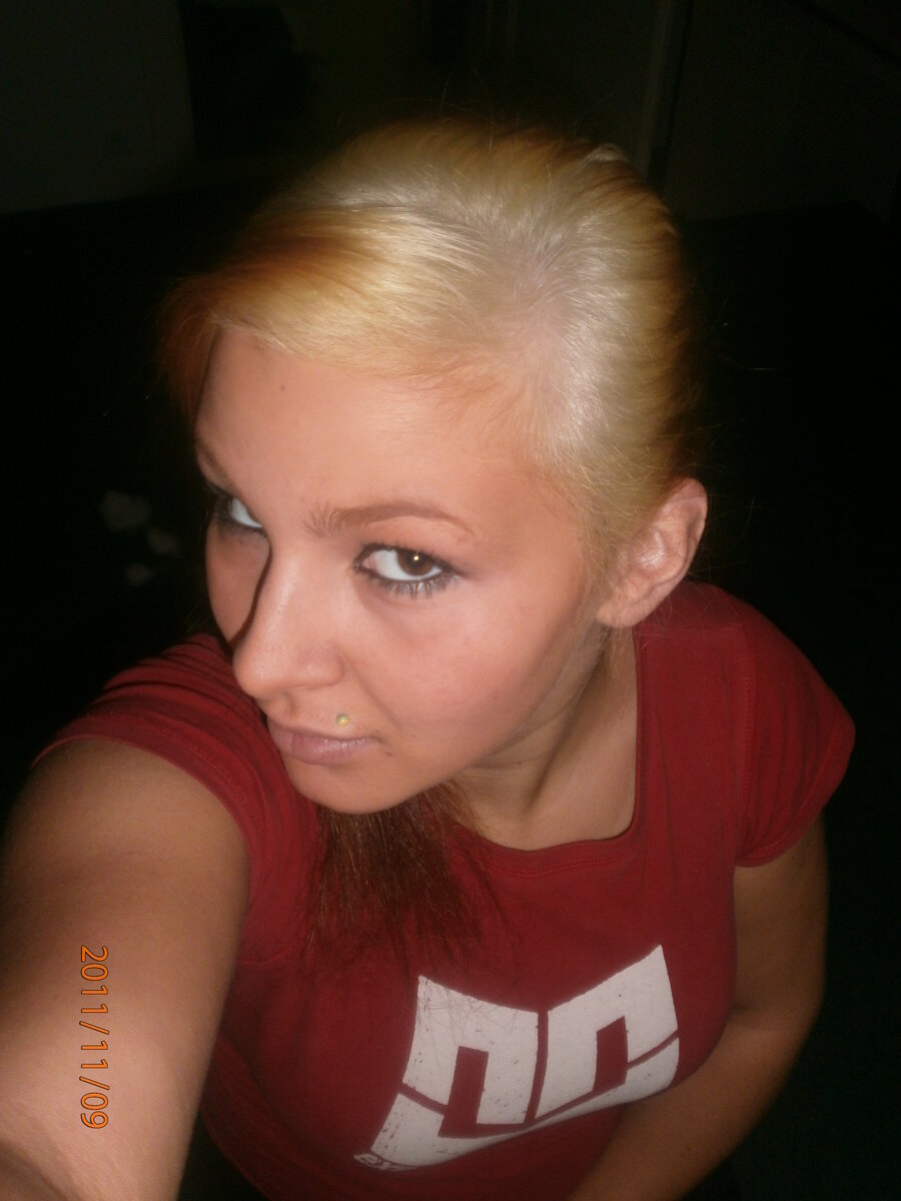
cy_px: 600
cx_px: 450
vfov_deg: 56.8
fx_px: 1111
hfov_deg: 44.2
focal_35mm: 32
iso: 125
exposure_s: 1/30
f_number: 3.1
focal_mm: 5.8
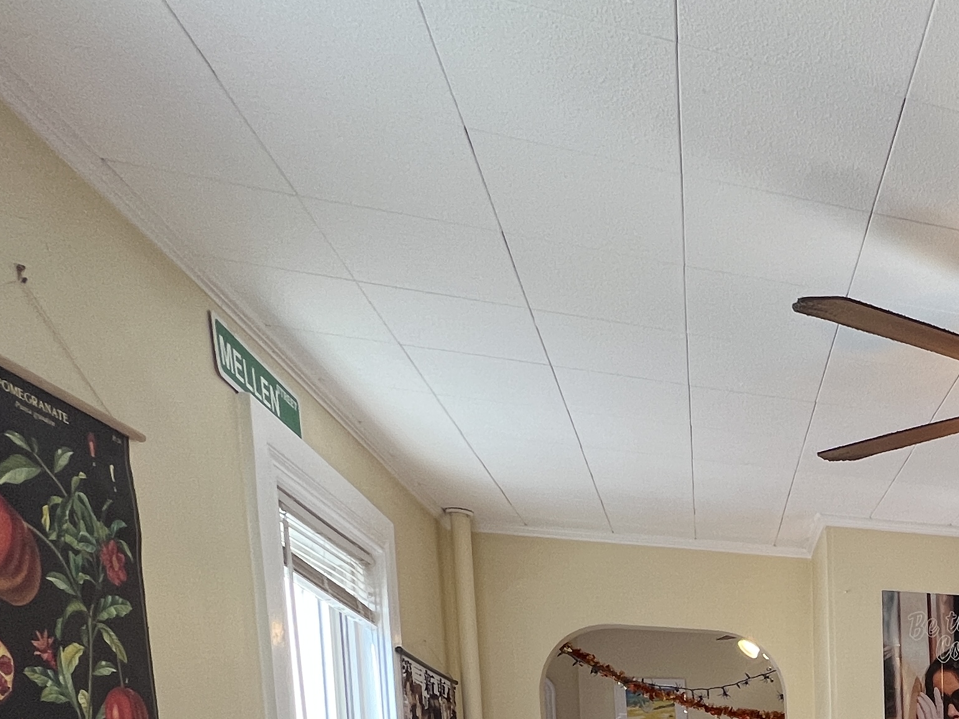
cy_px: 878
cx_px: 1080
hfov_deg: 41.6
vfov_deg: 33.4
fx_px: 942
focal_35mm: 34
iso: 100
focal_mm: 1.57
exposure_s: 1/120
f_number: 1.8
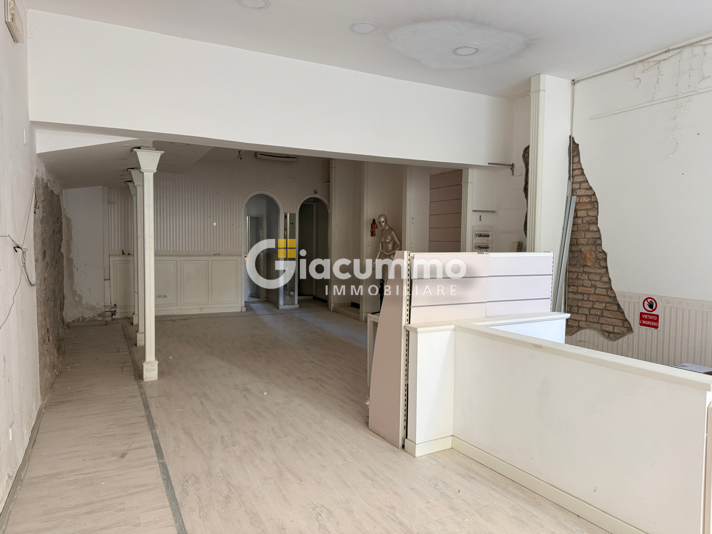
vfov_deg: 56.8
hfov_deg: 71.6
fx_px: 494
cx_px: 356
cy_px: 267
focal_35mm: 24
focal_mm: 6.76
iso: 200
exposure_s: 1/98
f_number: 1.78
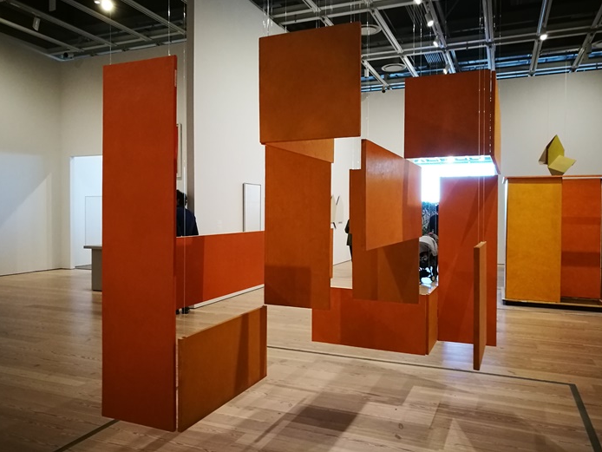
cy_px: 219
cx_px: 293
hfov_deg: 63.4
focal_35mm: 28
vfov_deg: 49.8
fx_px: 487
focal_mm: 4.5
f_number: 2.2
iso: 400
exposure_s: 1/24
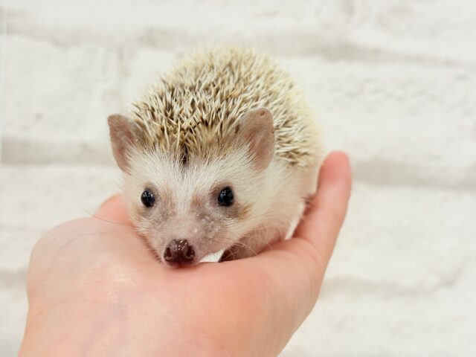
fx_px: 715
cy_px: 178
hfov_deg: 36.8
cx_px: 238
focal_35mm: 52
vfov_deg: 28.0
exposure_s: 1/50
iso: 50
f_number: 1.6
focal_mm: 5.96
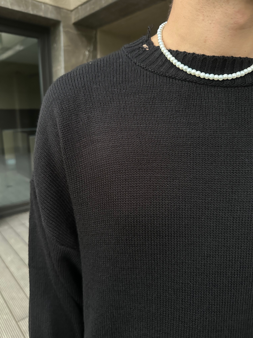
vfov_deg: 71.6
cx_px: 126
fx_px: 234
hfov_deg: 56.8
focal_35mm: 24
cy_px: 169
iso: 1000
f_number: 1.78
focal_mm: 6.86
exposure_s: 1/36
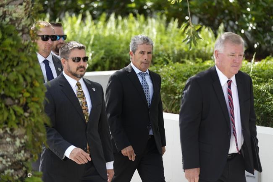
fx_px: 1084
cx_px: 136
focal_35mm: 143
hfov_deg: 14.4
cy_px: 91
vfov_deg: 9.6
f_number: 2.8
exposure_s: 1/640
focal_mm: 143
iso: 200
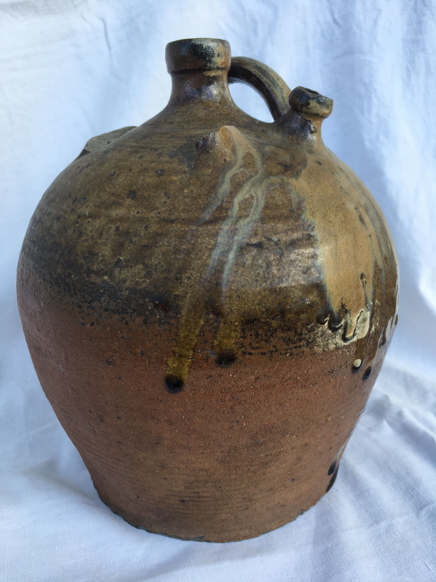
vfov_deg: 61.7
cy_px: 291
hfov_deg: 48.2
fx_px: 487
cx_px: 218
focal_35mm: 29
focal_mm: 4.15
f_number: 2.2
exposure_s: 1/170
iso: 25
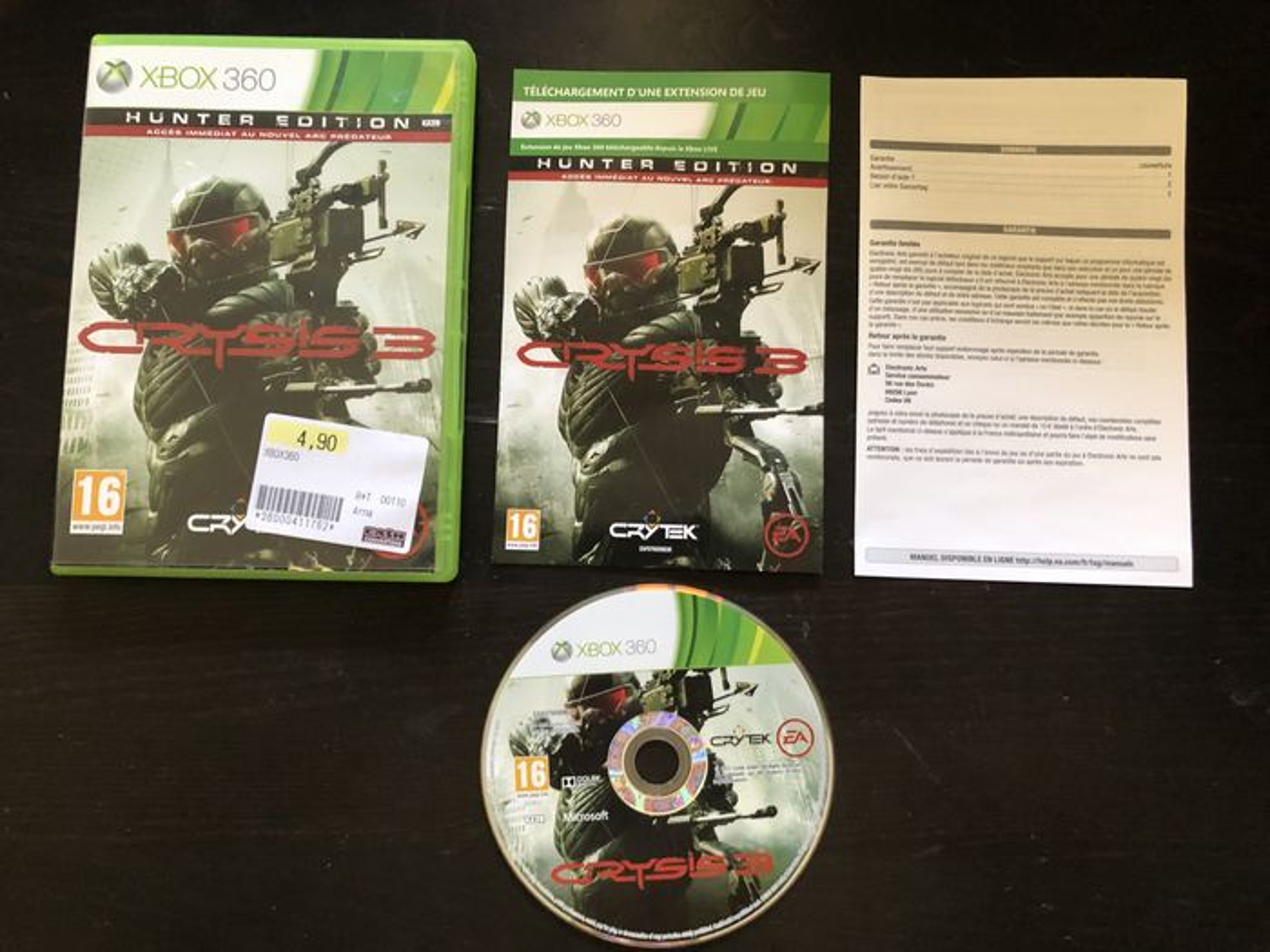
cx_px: 635
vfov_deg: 49.7
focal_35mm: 28
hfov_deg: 63.4
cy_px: 476
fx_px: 1027
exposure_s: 1/13
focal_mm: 4
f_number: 1.8
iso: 100
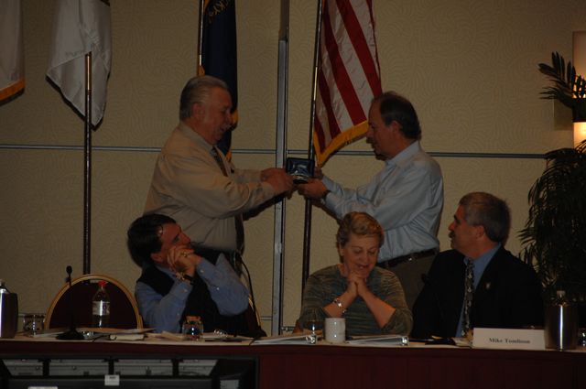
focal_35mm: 300
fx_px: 4877
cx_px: 293
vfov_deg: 4.6
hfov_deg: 6.9
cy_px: 194
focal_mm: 200
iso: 400
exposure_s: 1/125
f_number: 5.6
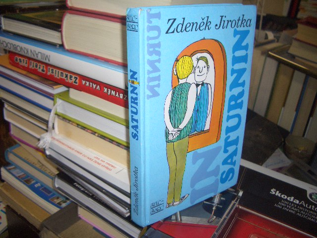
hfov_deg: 52.6
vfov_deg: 40.7
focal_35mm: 35
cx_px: 158
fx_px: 321
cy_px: 119
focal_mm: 5.8
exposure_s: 1/60
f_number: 2.6
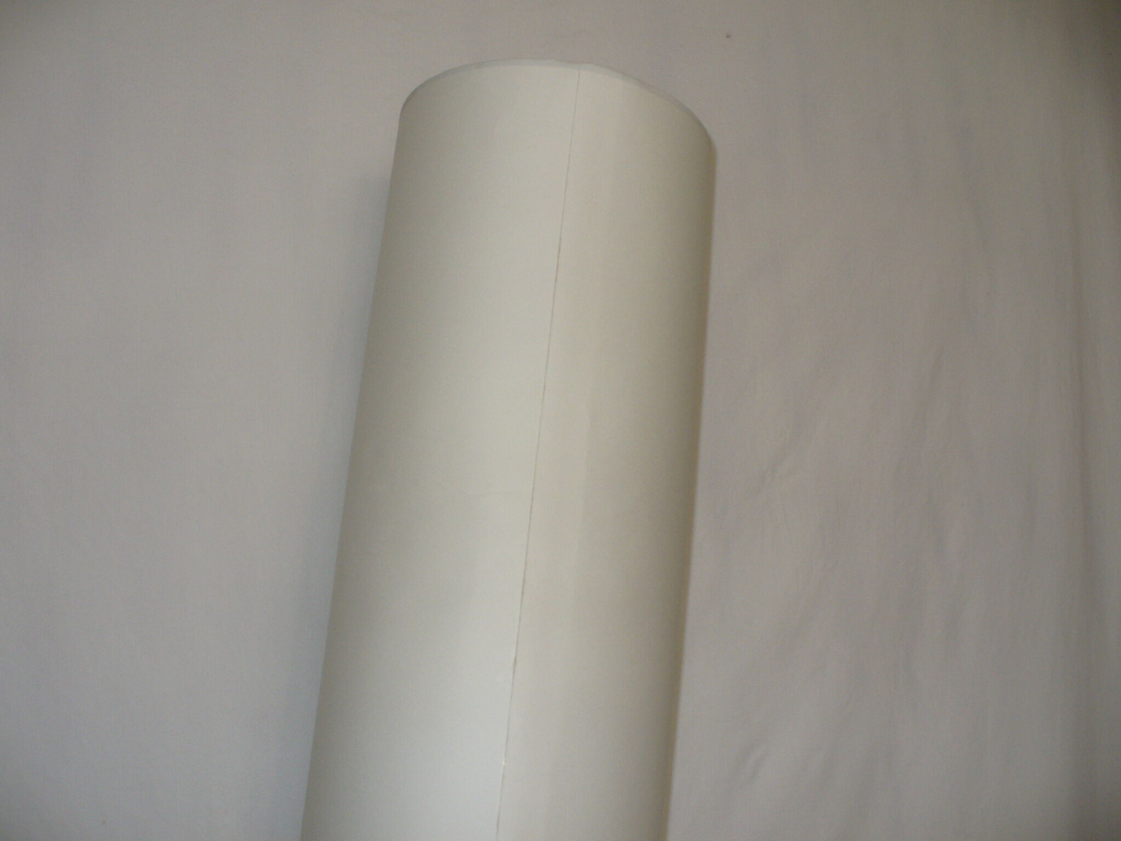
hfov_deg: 50.1
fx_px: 1198
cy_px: 420
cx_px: 560
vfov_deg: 38.7
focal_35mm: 37
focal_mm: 6.1
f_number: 2.8
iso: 100
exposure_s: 1/30
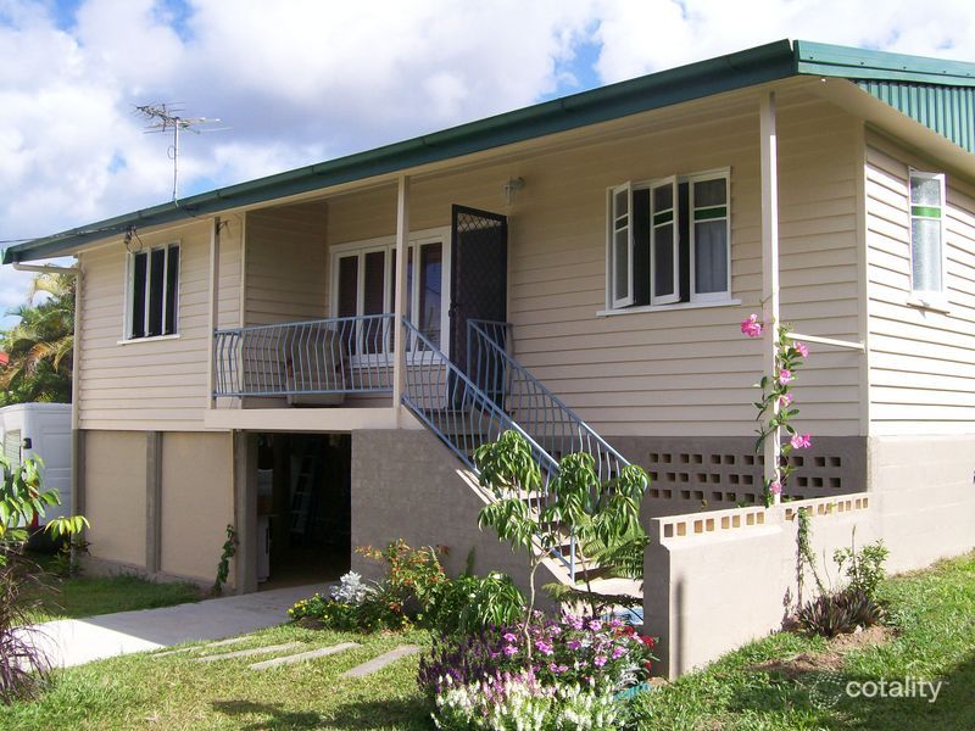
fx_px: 1014
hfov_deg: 51.4
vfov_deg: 39.7
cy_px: 366
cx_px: 488
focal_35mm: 36
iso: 80
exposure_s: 1/375
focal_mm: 6
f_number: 4.8
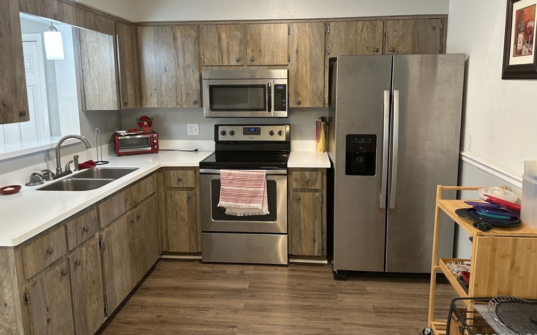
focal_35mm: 26
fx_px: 380
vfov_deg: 47.4
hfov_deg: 70.4
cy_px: 142
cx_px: 269
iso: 160
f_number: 1.78
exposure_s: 1/60
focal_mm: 6.86
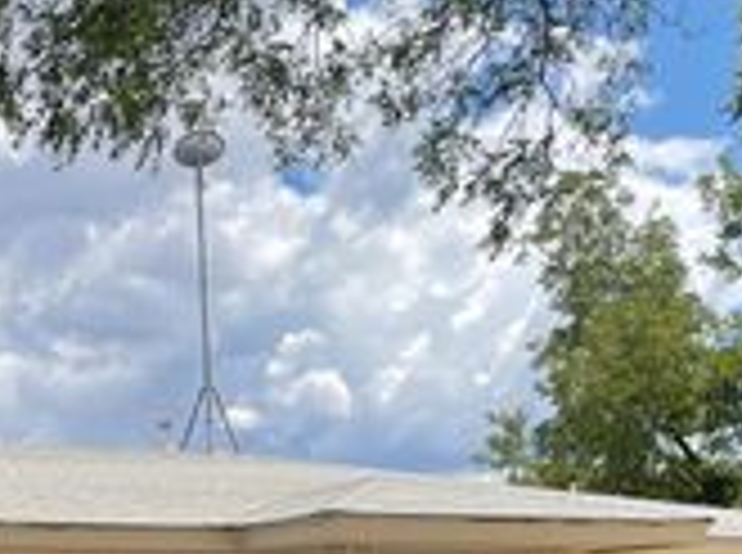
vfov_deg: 17.0
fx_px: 1690
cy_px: 799
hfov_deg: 23.9
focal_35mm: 79
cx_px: 31
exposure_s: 1/3125
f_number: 1.6
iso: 32
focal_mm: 4.2
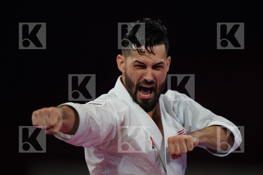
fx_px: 2922
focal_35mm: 400
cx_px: 132
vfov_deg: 3.4
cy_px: 88
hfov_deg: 5.2
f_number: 2.8
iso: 640
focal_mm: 400
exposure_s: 1/500
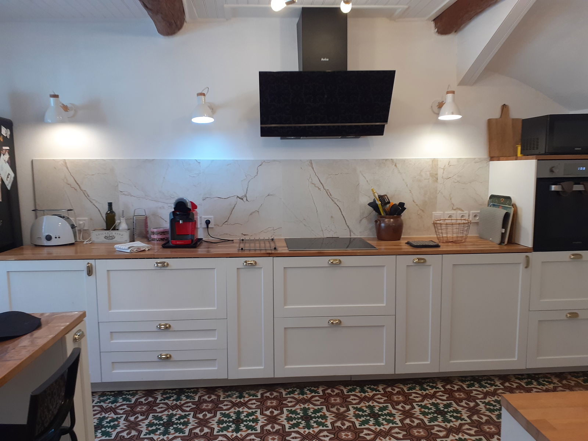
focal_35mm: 27
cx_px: 294
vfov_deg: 51.4
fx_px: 459
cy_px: 220
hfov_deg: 65.3
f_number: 1.9
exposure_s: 1/50
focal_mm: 3.6
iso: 64
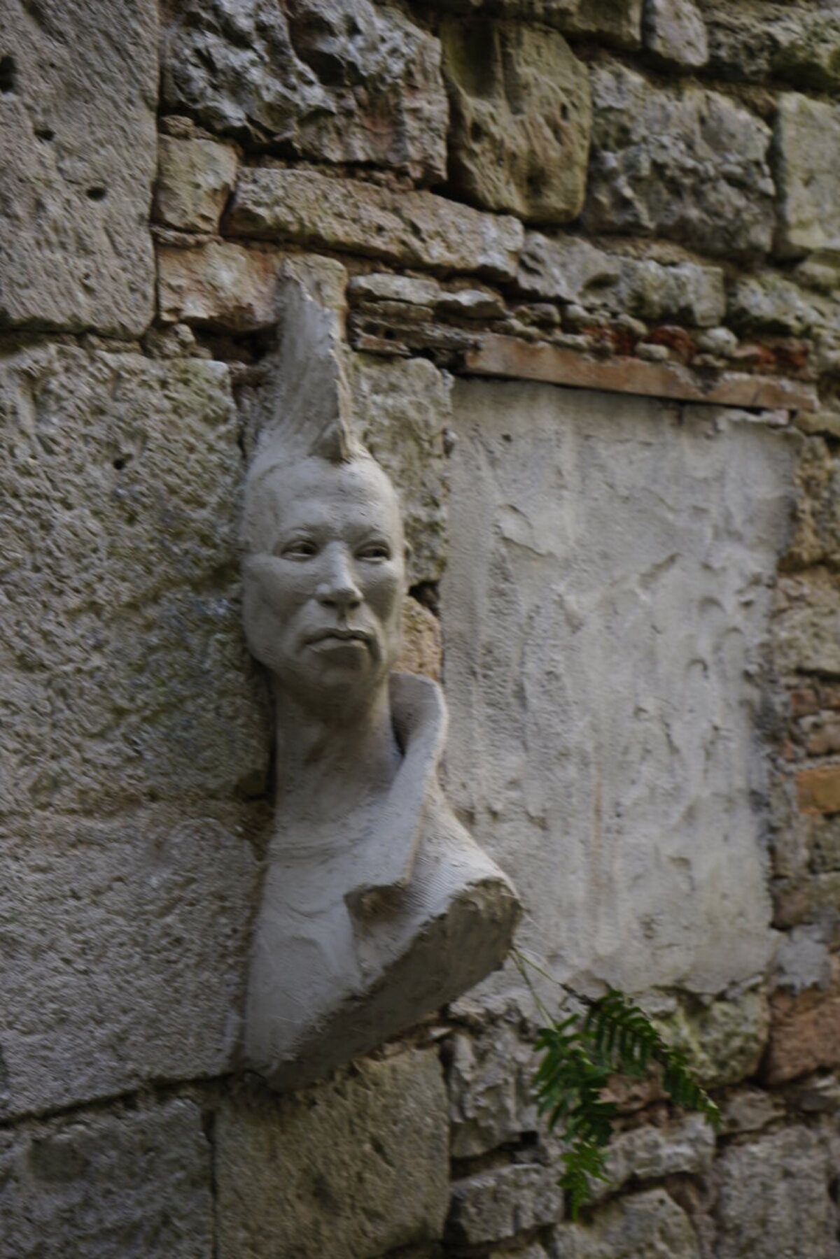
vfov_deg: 28.8
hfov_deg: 19.5
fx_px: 2450
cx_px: 420
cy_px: 630
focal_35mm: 70
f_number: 5.6
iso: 125
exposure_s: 1/20
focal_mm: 70
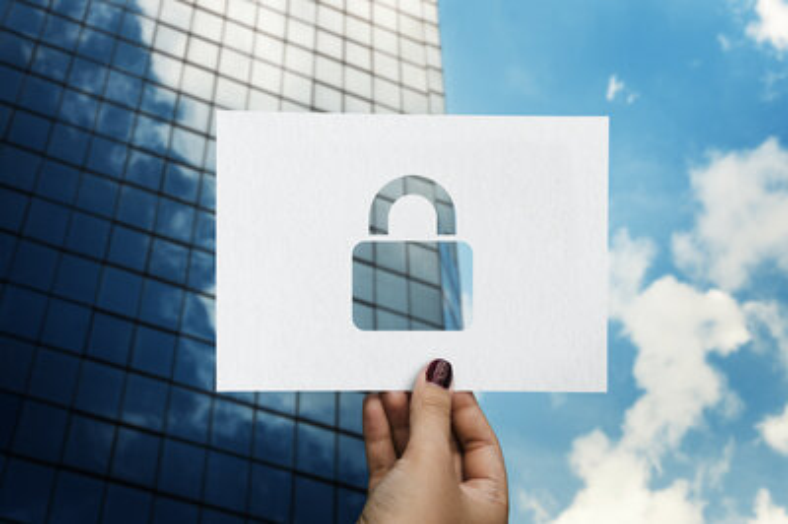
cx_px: 394
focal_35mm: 56
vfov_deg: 24.2
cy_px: 262
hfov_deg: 35.7
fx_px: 1225
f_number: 8
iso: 200
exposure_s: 1/125
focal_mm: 56
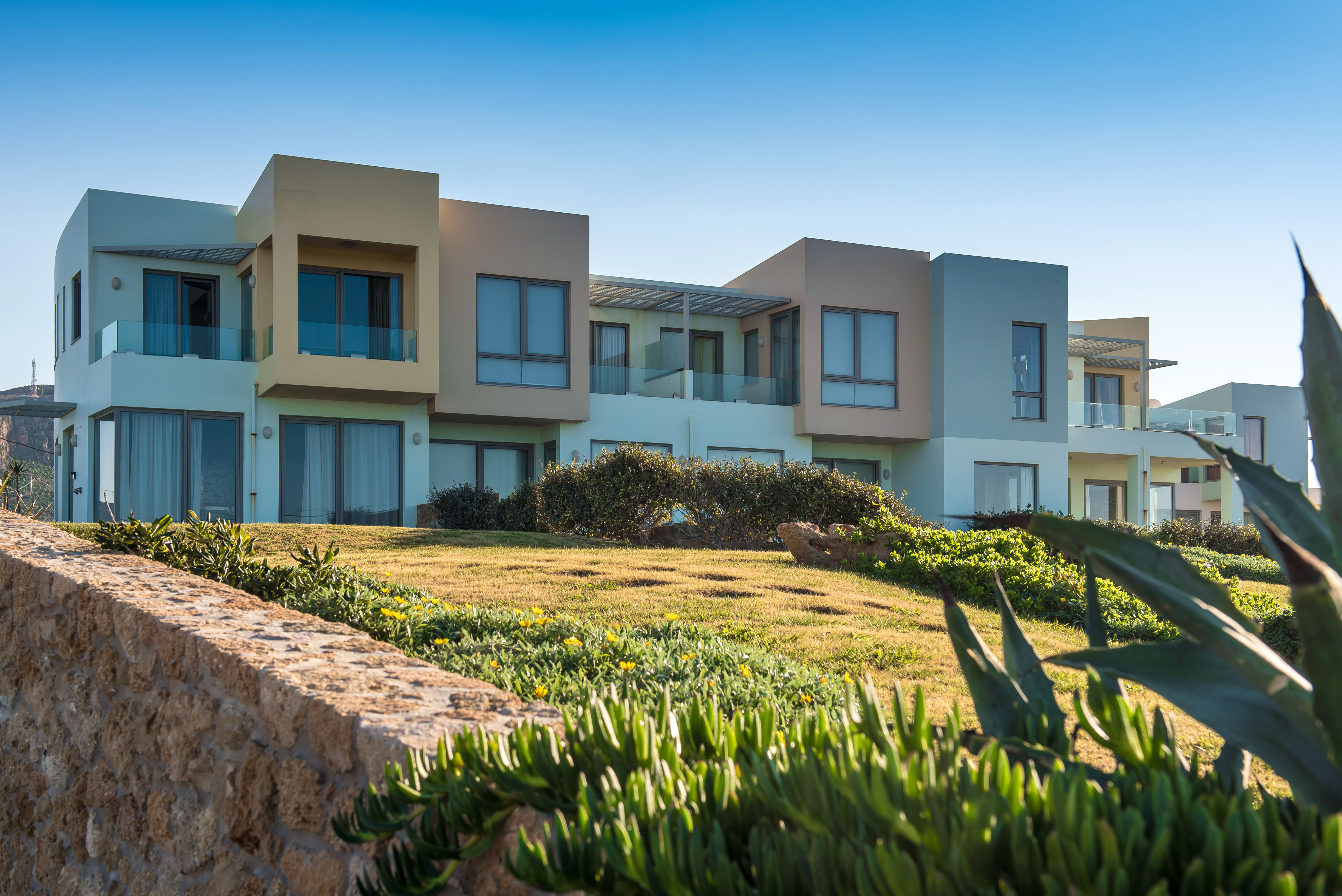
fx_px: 1678
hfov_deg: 43.6
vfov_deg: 29.9
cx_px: 671
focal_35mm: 45
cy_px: 448
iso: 100
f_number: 7.1
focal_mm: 45
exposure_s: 1/200
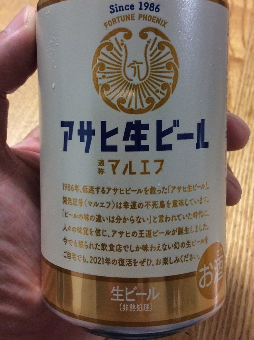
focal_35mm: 45
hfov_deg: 32.1
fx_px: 441
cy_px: 147
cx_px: 124
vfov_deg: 42.0
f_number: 2.4
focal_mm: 3.3
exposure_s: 1/24
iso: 200
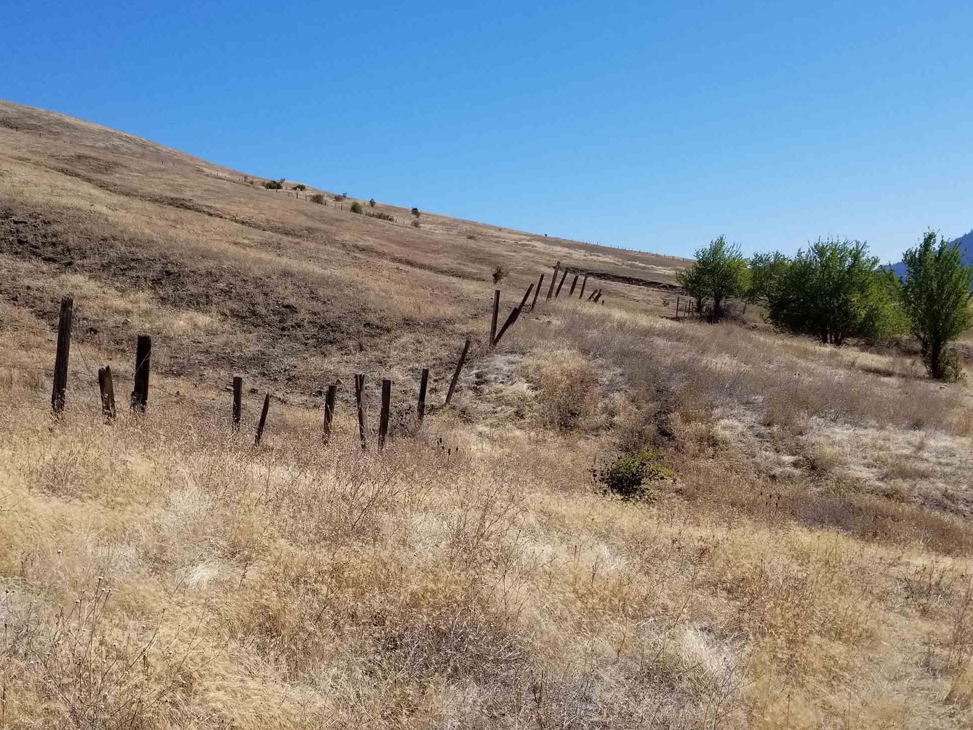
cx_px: 366
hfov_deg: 45.4
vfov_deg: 34.9
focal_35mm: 41
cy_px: 473
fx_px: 1152
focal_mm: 4.3
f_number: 1.7
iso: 50
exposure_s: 1/3152
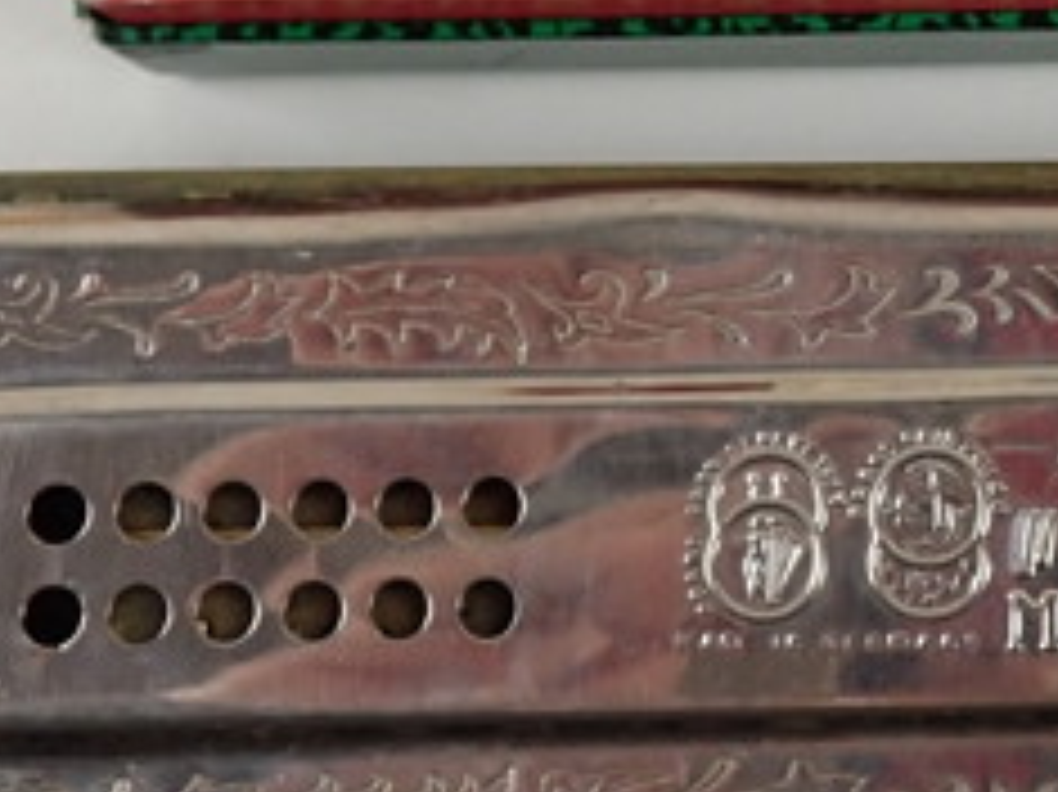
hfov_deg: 18.3
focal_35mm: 102
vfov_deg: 14.1
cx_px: 1261
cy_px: -108
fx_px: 3116
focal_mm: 5.4
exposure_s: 1/80
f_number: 2.3
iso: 200
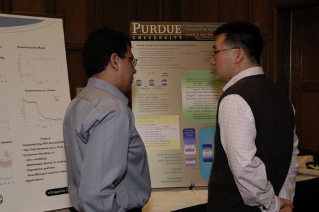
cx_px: 160
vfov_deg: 34.1
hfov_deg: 49.6
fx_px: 345
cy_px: 106
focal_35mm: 39
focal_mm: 26
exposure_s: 1/50
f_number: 5.6
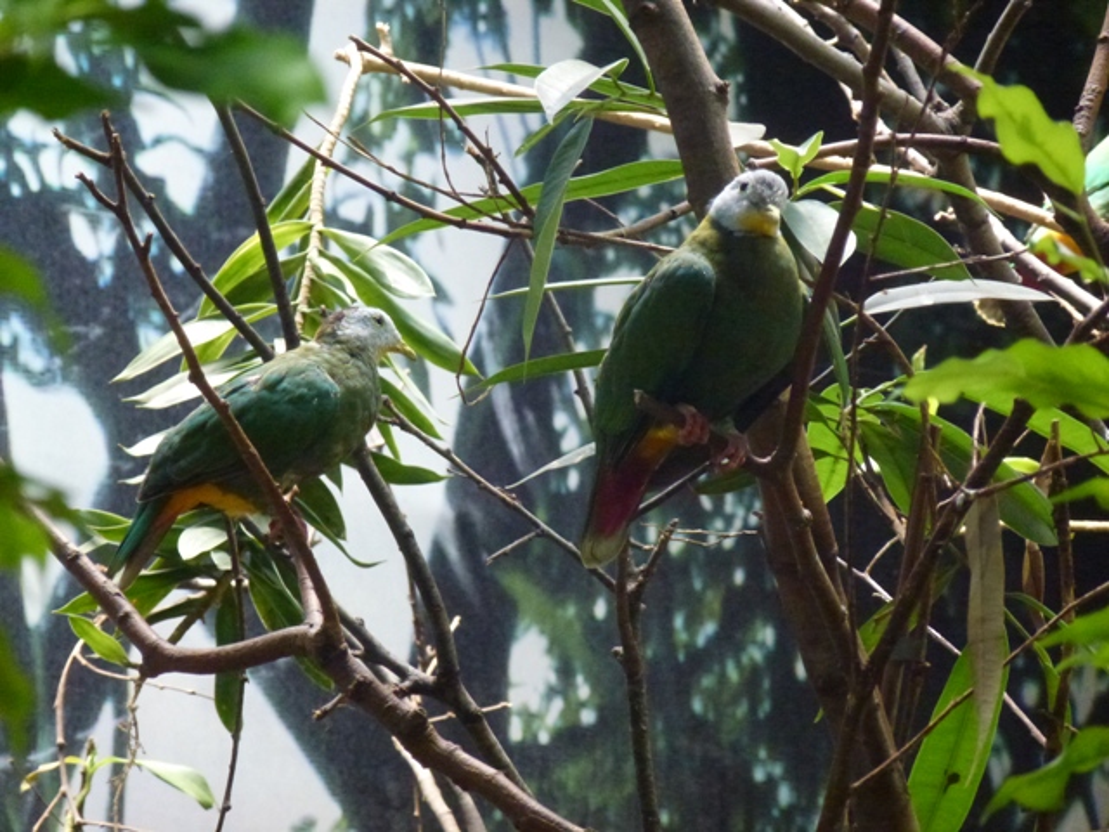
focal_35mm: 285
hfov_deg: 7.0
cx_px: 554
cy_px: 416
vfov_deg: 5.2
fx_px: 9131
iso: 800
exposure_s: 1/100
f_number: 5.7
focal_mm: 51
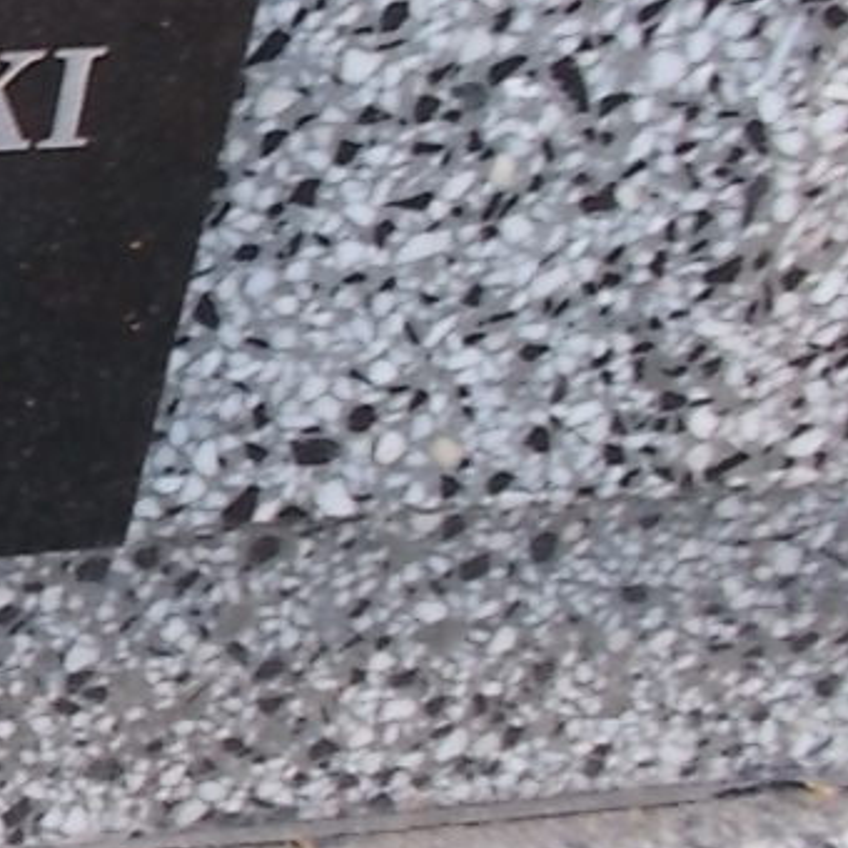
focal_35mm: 108
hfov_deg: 13.6
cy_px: 182
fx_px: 2993
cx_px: -878
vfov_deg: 16.0
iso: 80
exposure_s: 1/50
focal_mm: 4.6
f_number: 3.2
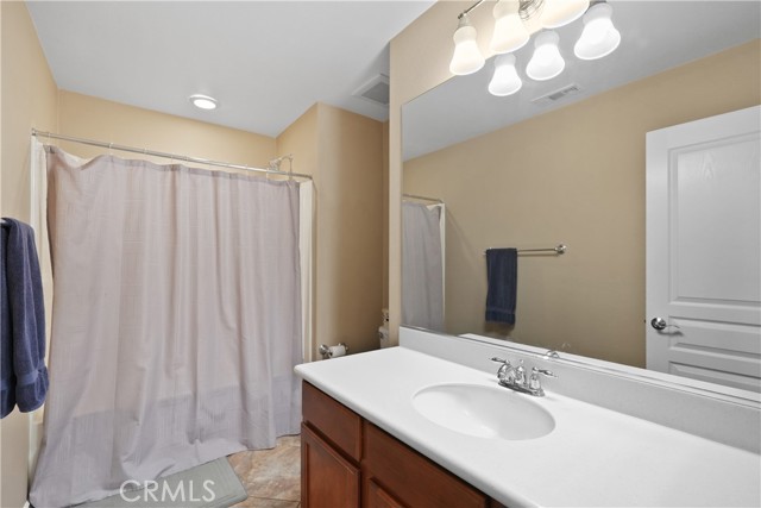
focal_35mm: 16
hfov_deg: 96.7
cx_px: 380
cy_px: 254
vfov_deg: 73.8
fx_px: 338
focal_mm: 16
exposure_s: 1/15
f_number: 4
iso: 1600
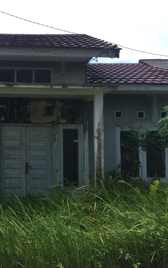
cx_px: 25
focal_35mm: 42
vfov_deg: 47.2
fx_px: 308
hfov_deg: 29.6
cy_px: 134
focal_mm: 4.15
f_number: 2.2
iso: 32
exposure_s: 1/1163
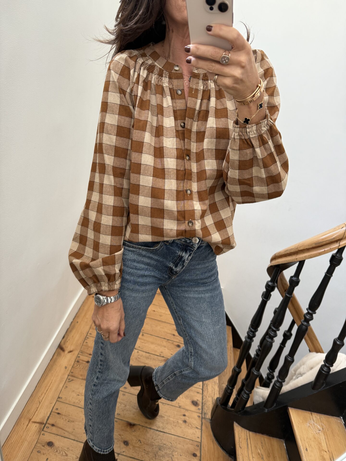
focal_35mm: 24
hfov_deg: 56.8
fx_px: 320
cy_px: 230
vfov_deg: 71.6
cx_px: 173
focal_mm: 6.76
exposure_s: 1/82
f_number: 1.78
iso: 200
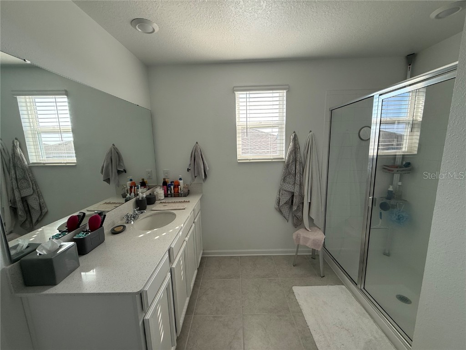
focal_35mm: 14
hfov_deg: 102.1
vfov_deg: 85.7
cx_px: 233
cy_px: 175
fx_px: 188
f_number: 2.2
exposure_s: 1/99
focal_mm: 2.22
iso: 100
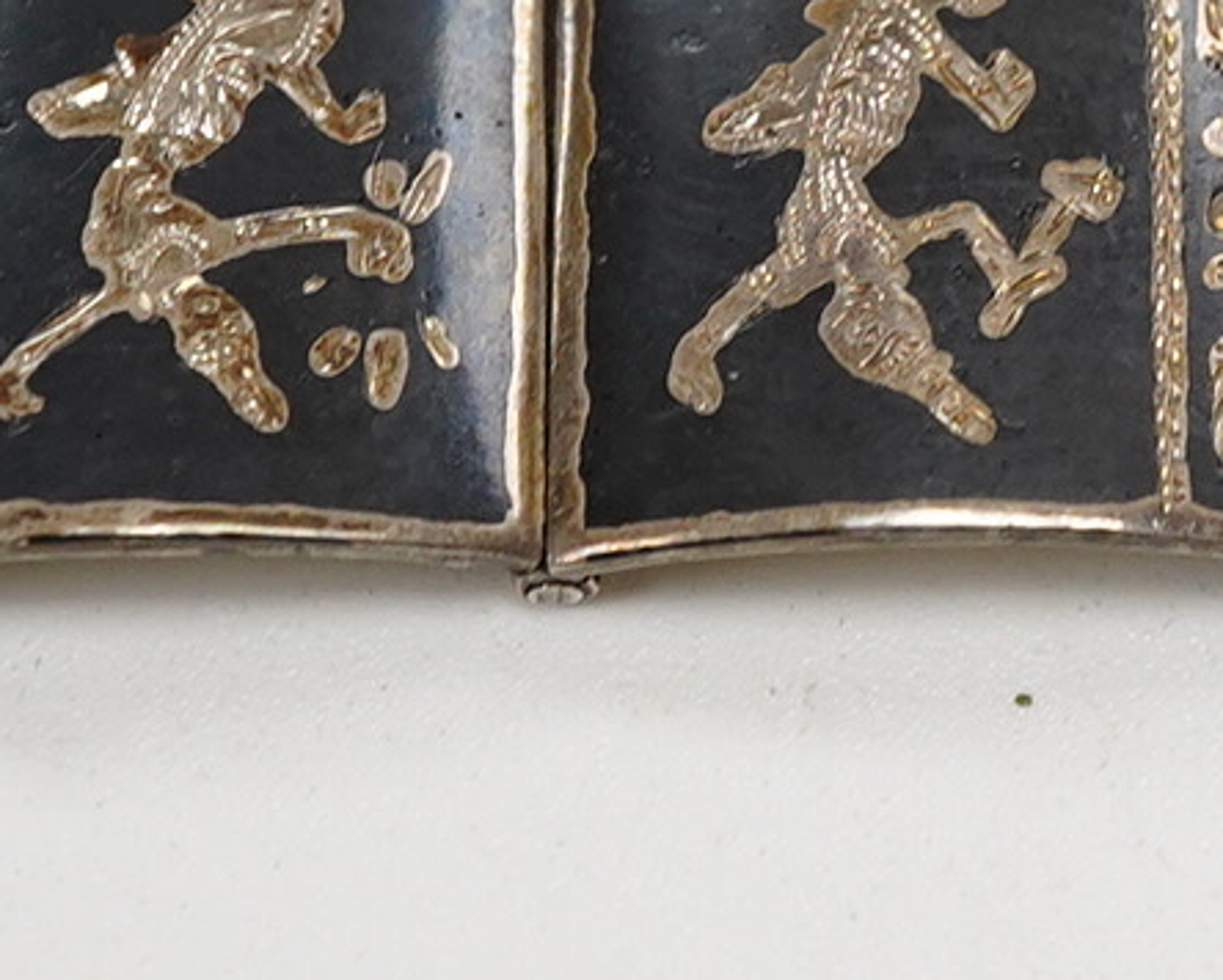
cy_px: 63
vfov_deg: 8.2
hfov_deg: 10.2
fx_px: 6775
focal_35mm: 187
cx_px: 1187
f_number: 11
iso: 1250
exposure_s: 1/125
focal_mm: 30
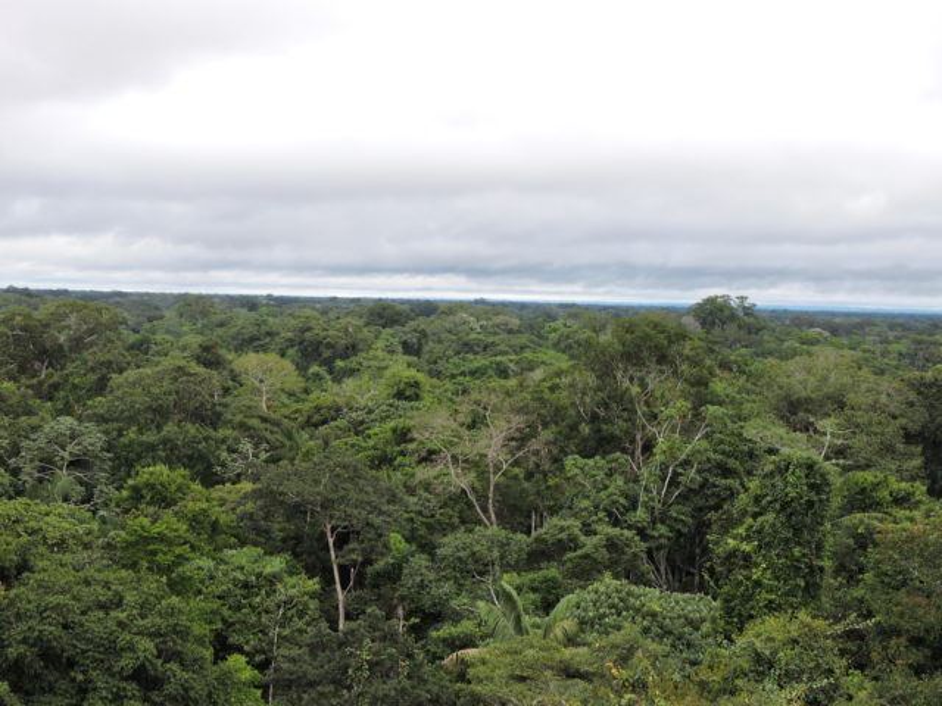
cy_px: 353
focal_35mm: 65
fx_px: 1769
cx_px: 471
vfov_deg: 22.6
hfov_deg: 29.8
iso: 100
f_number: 4.2
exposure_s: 1/250
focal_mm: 11.6
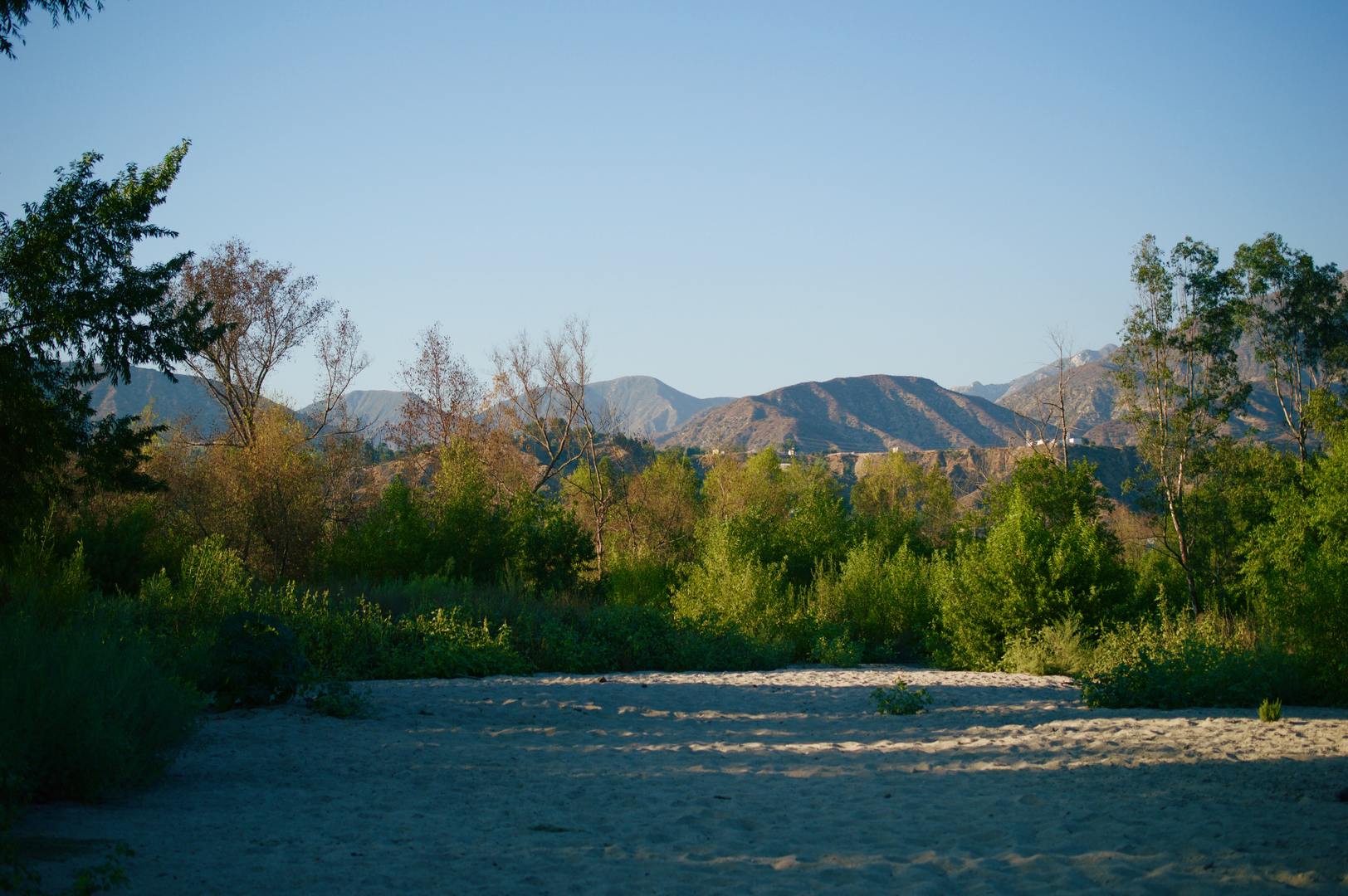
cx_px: 674
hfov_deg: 33.4
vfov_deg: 22.6
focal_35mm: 60
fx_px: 2245
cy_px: 448
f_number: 2.8
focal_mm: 40
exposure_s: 1/1000
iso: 100
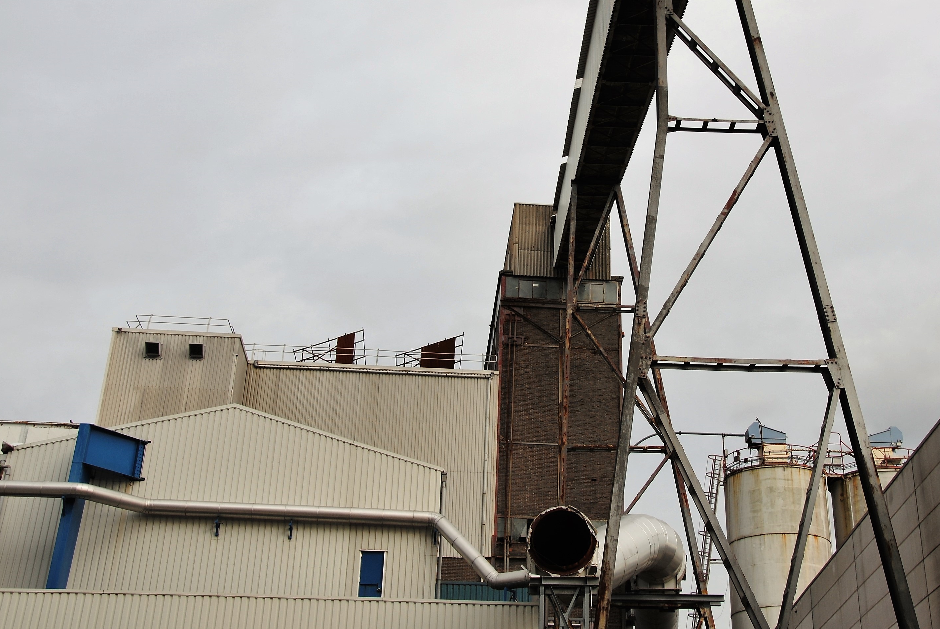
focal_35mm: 49
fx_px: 1281
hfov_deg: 40.1
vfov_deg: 27.5
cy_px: 225
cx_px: 562
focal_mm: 24
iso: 100
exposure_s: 1/250
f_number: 8
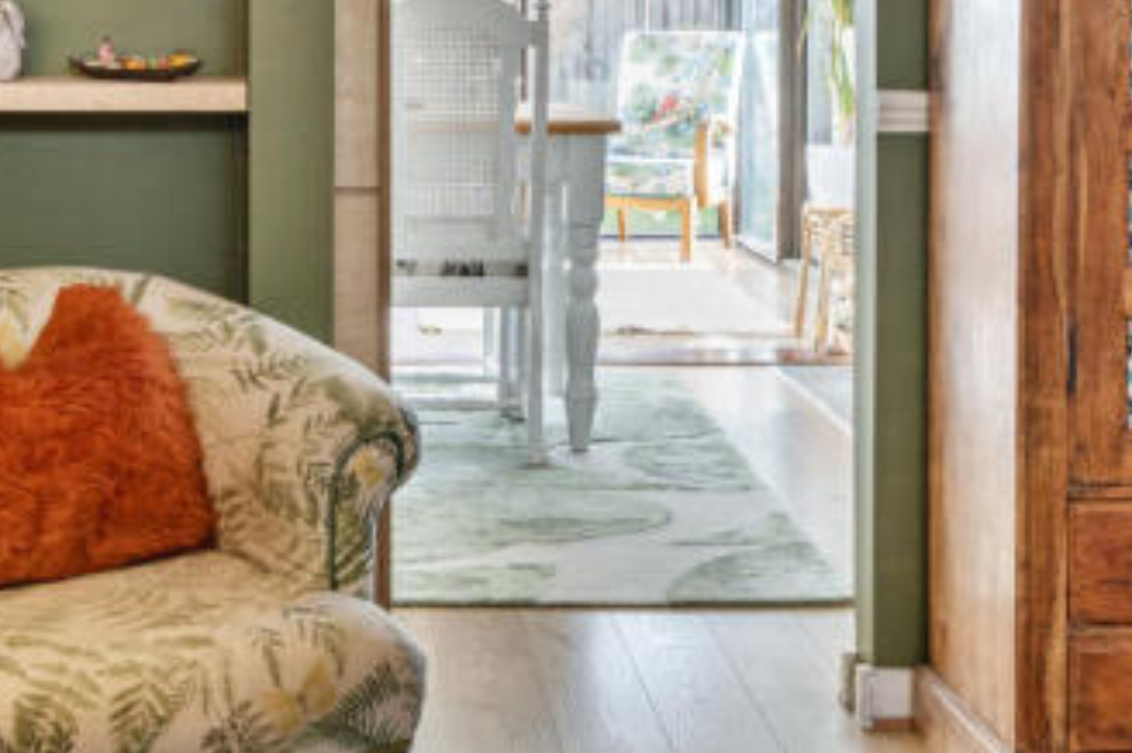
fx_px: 2262
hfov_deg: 27.9
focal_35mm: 72
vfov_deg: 18.4
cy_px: 2
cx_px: 388
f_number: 8
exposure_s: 1/3
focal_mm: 24
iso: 100
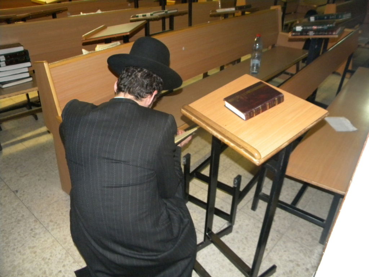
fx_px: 298
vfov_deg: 49.7
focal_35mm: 28
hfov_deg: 63.4
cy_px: 138
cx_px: 184
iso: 400
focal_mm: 5
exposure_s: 1/26
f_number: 3.5
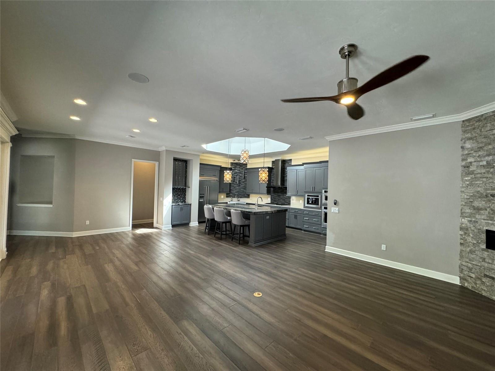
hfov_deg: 102.1
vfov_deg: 85.7
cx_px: 248
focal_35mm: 14
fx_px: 200
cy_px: 186
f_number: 2.2
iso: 250
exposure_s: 1/120
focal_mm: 2.22
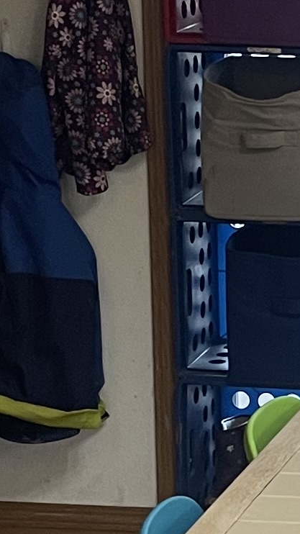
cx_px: 529
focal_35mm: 148
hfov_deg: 7.9
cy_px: 323
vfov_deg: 14.5
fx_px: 2094
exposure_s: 1/60
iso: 125
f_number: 1.6
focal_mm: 5.1
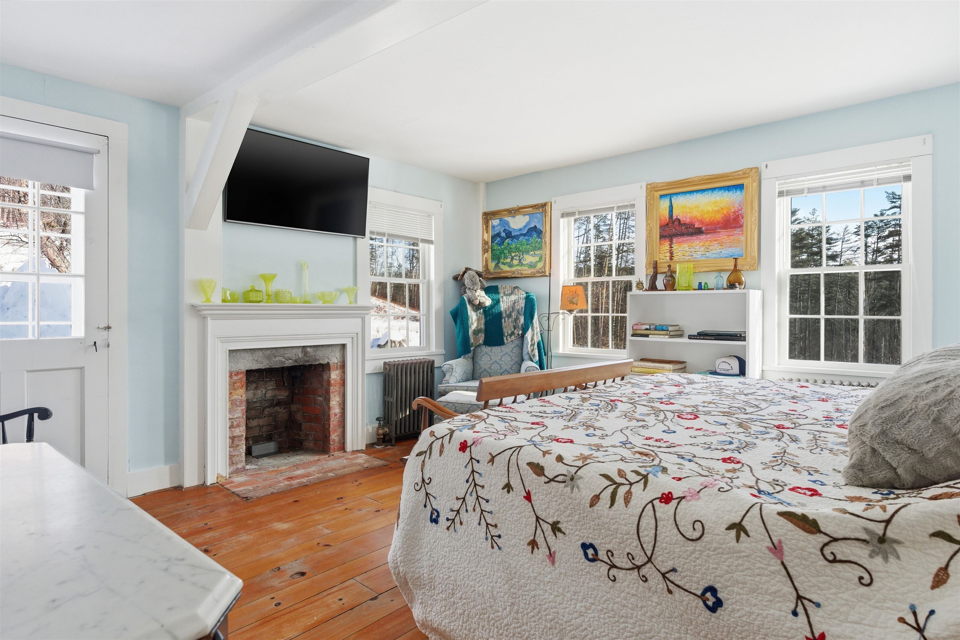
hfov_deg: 84.0
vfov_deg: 61.9
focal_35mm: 20
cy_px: 320
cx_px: 480
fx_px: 533
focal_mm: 20
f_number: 9
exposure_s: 1/320
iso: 500
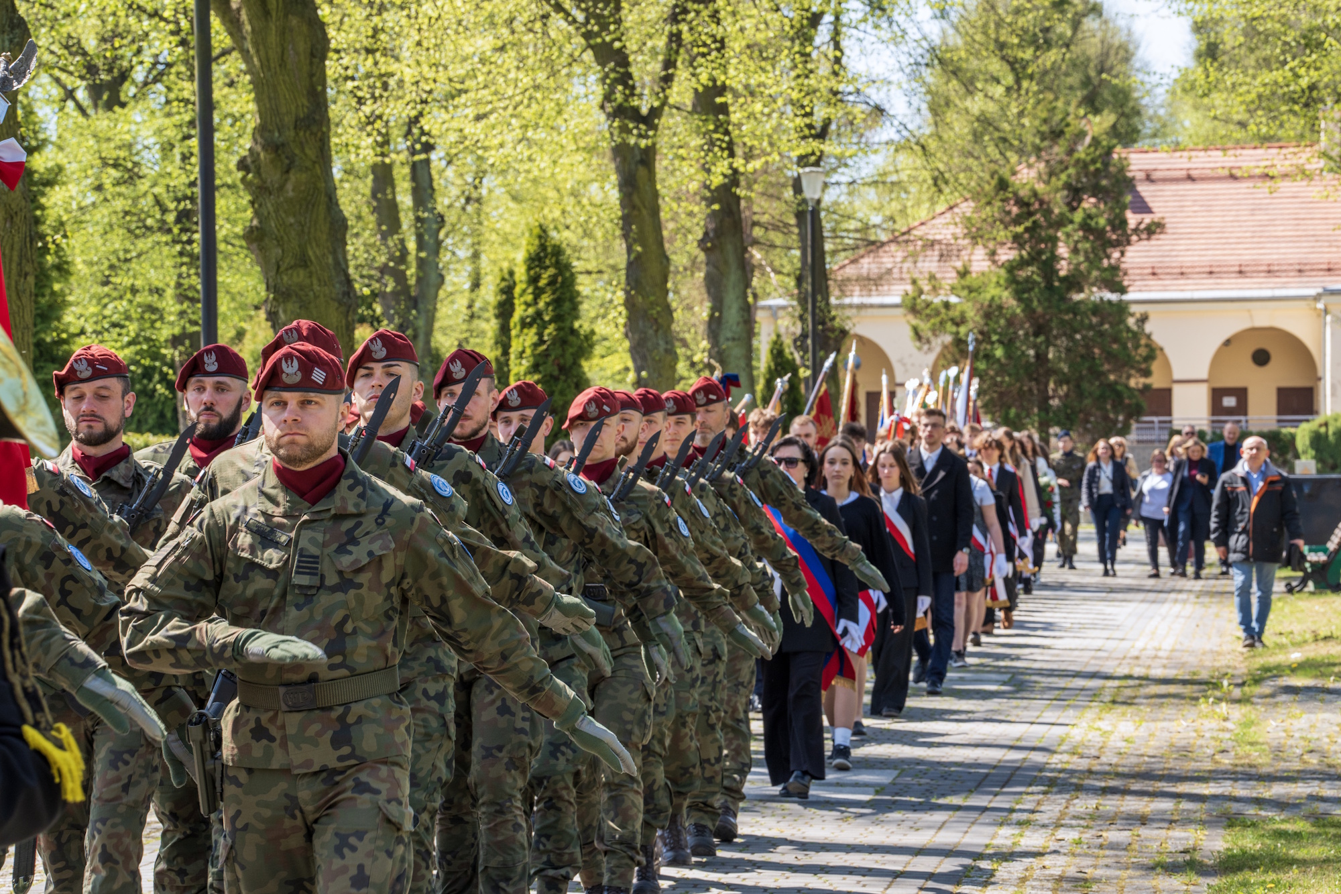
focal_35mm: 123
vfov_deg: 11.2
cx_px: 670
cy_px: 447
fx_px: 4570
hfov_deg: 16.7
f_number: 11
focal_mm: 122.7
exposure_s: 1/125
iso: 640
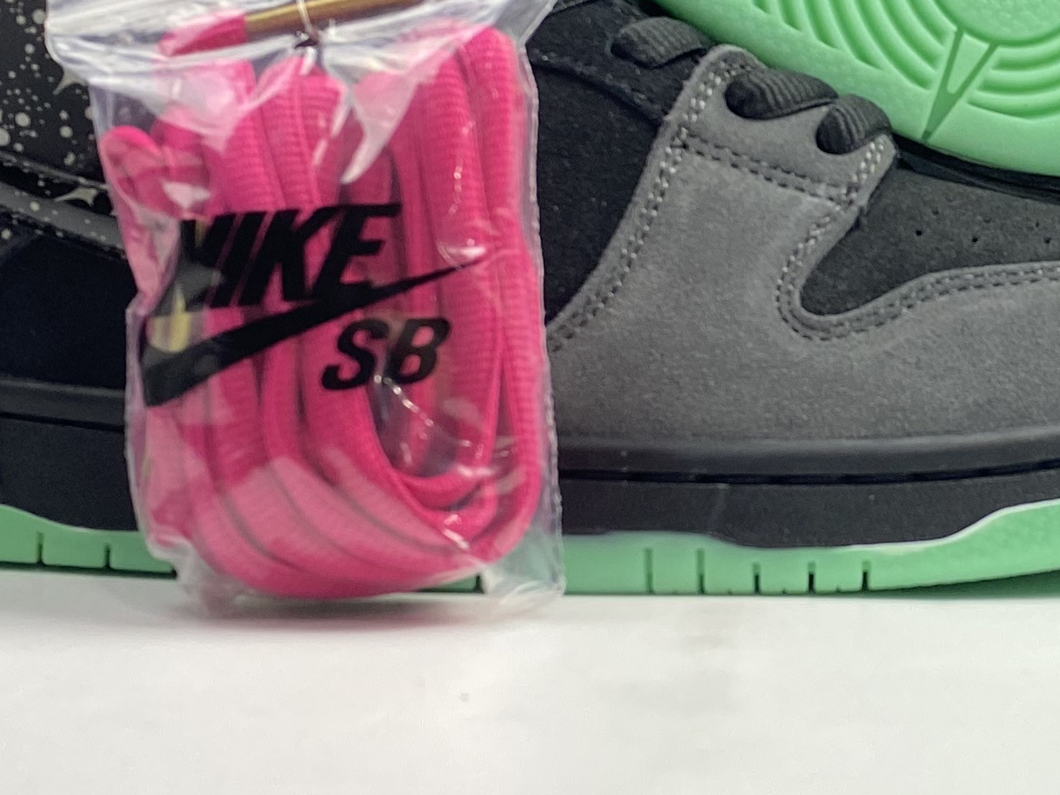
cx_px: 890
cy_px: 214
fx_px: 2633
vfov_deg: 17.1
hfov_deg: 22.4
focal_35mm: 86
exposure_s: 1/88
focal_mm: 4.25
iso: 125
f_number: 1.8
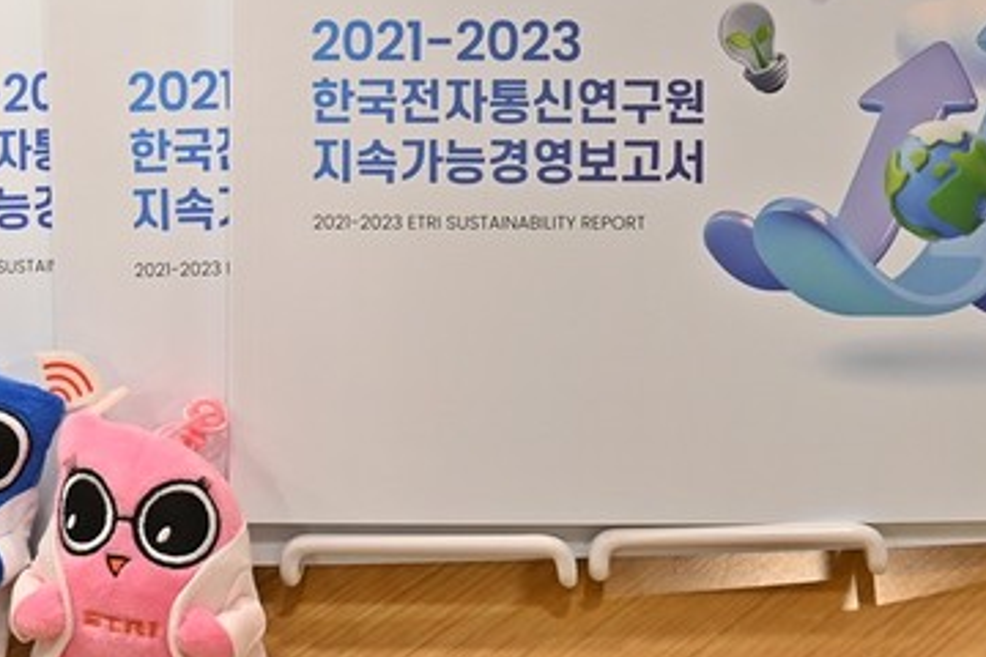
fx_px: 2191
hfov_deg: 25.3
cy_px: 246
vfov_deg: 17.0
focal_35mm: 80
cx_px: 545
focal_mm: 32
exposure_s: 1/60
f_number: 8
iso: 1250
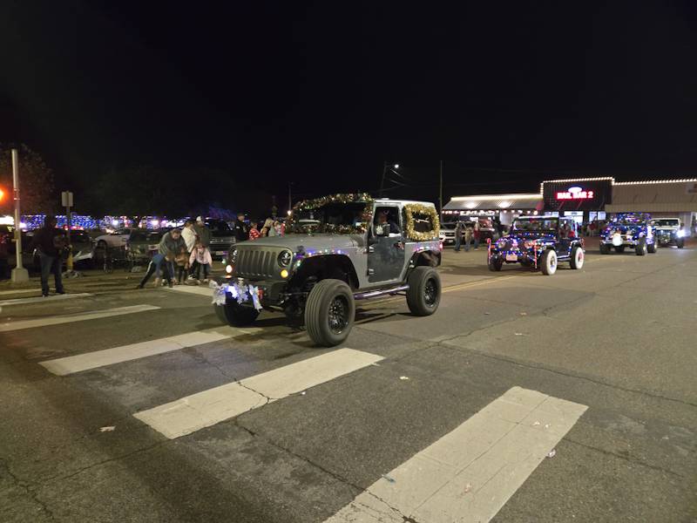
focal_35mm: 23
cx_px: 348
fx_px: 463
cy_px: 262
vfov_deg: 58.9
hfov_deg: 73.9
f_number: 1.8
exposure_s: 1/30
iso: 1250
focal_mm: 5.4
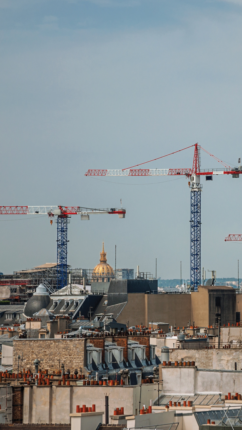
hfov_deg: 5.7
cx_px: 224
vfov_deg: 10.1
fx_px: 2430
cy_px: 215
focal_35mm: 213
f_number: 5.6
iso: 125
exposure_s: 1/800
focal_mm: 90
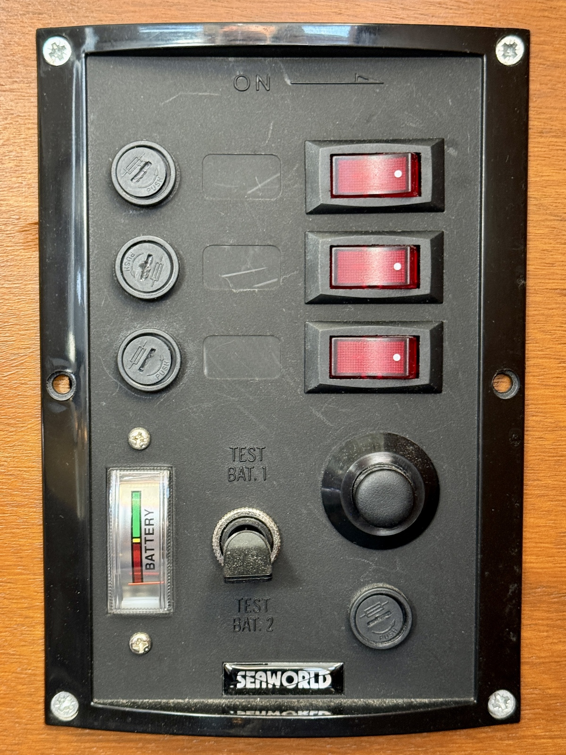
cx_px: 283
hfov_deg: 30.3
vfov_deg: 39.7
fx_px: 1046
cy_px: 378
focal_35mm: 48
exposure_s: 1/54
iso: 250
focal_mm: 6.76
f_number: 1.78
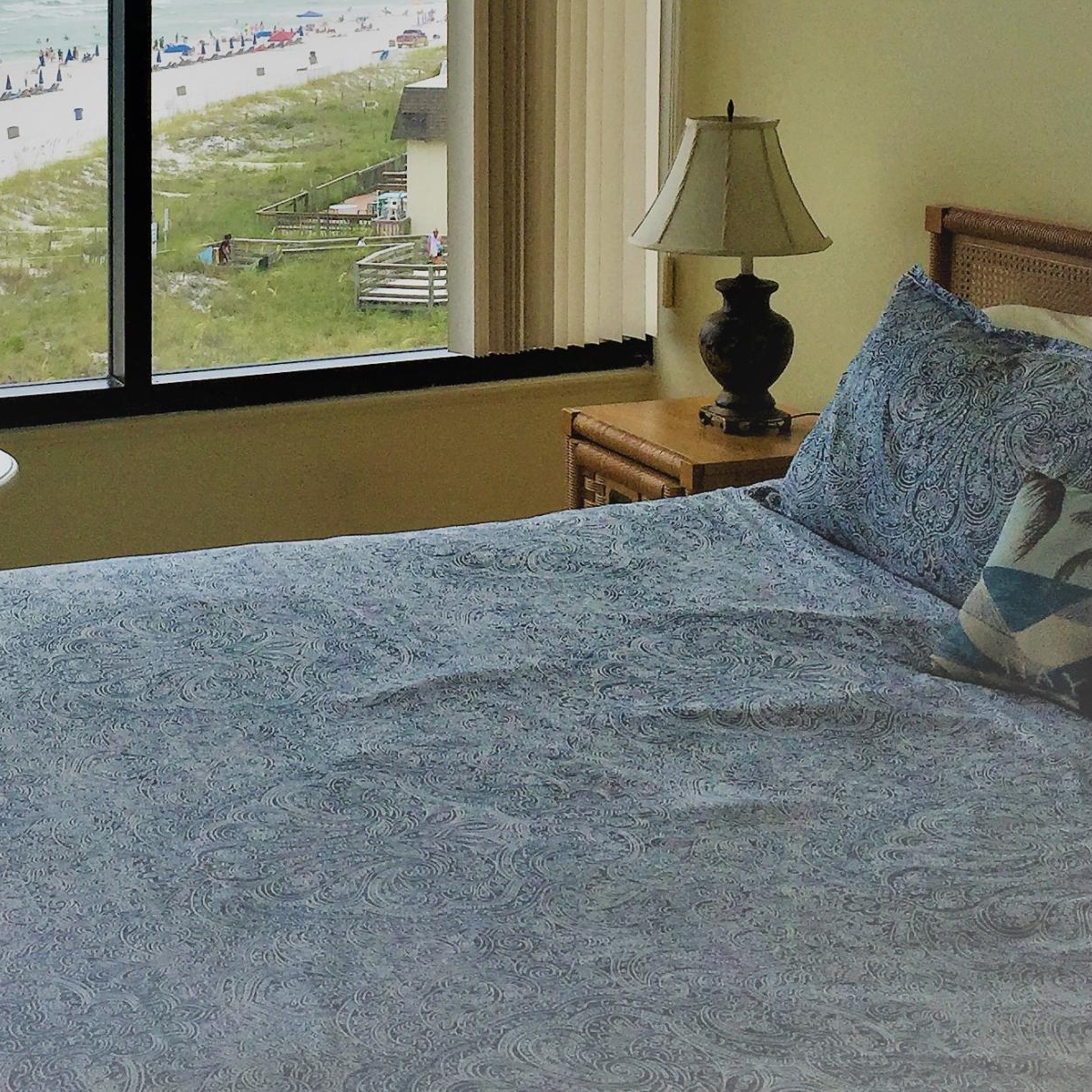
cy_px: 89
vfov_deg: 26.3
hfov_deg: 27.0
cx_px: 315
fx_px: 2248
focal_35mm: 63
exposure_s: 1/1364
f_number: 2.2
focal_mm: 4.15
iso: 32
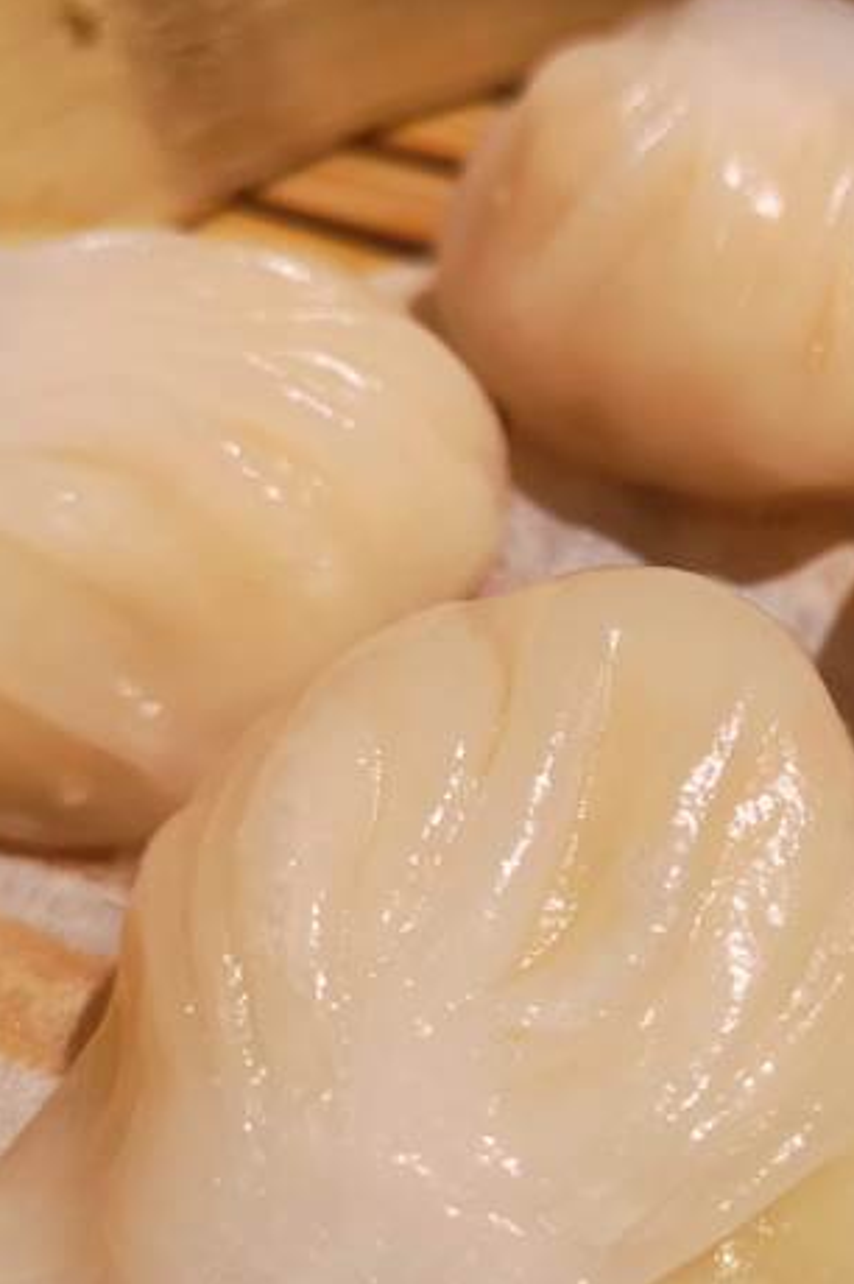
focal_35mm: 44
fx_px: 1568
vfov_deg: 44.5
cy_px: 636
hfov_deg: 29.6
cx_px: 712
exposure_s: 1/50
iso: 64
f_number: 1.8
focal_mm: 3.95
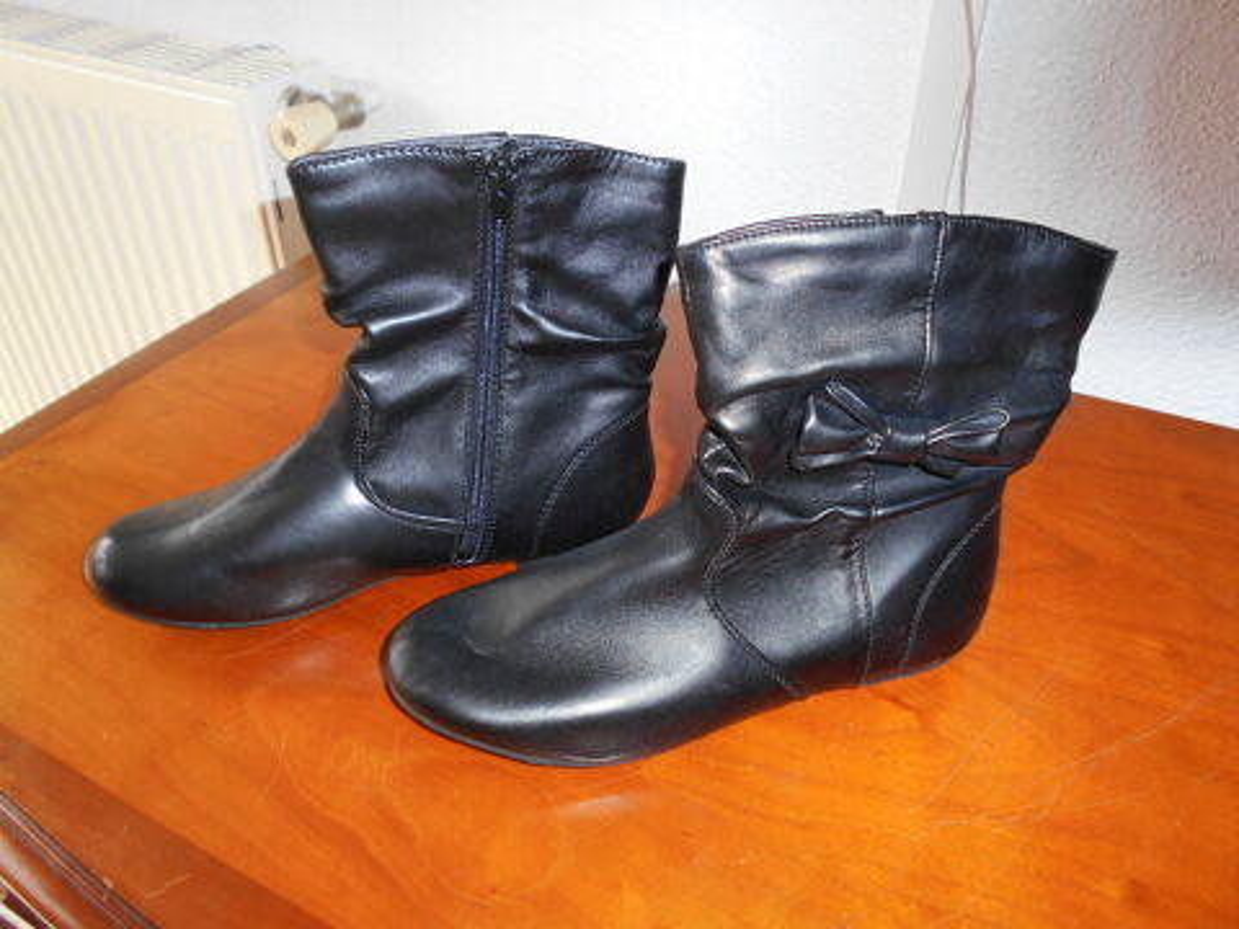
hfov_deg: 67.3
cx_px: 620
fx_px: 931
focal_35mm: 26
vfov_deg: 53.1
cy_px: 464
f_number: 3.2
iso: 80
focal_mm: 4.6
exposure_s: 1/25
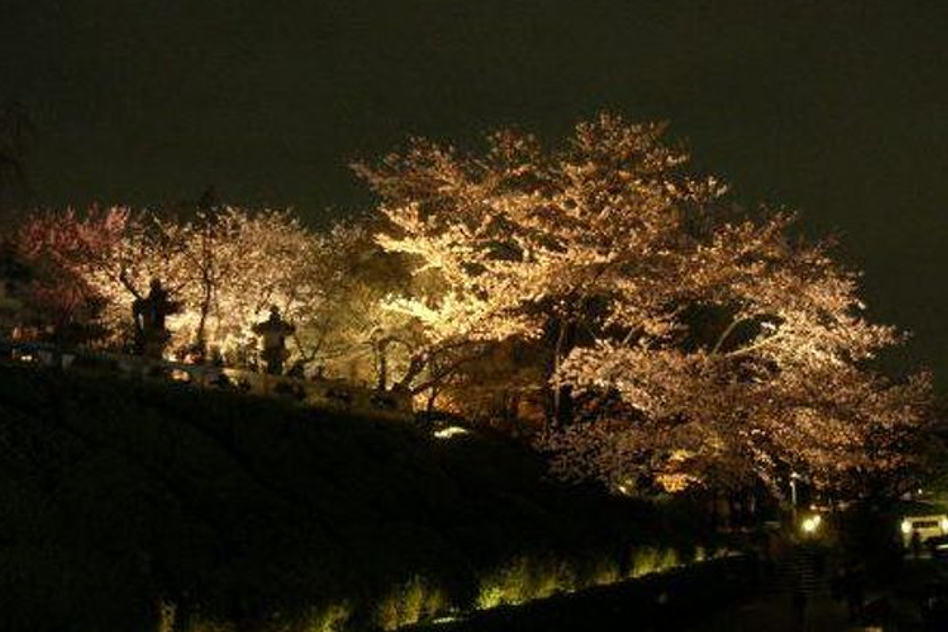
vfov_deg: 33.4
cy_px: 342
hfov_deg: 48.5
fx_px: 1053
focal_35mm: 40
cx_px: 471
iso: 400
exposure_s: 1/1.7
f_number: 2.8
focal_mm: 5.8
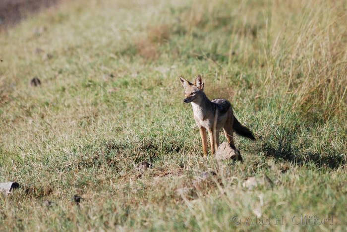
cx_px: 174
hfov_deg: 3.4
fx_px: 5788
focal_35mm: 600
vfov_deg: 2.3
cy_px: 116
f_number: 5.6
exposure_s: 1/400
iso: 140
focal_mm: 400
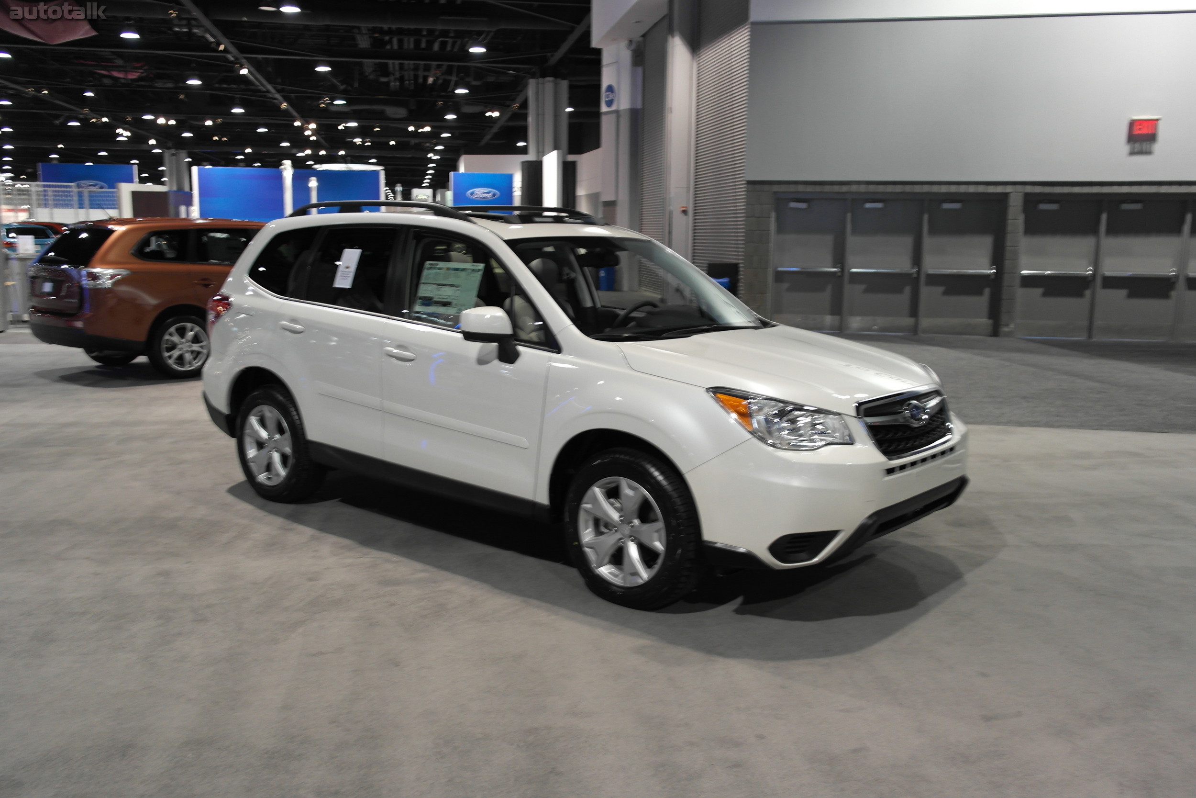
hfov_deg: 61.9
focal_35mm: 30
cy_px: 399
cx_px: 598
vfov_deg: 43.6
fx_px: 997
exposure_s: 1/20
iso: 400
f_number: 3.5
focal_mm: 20
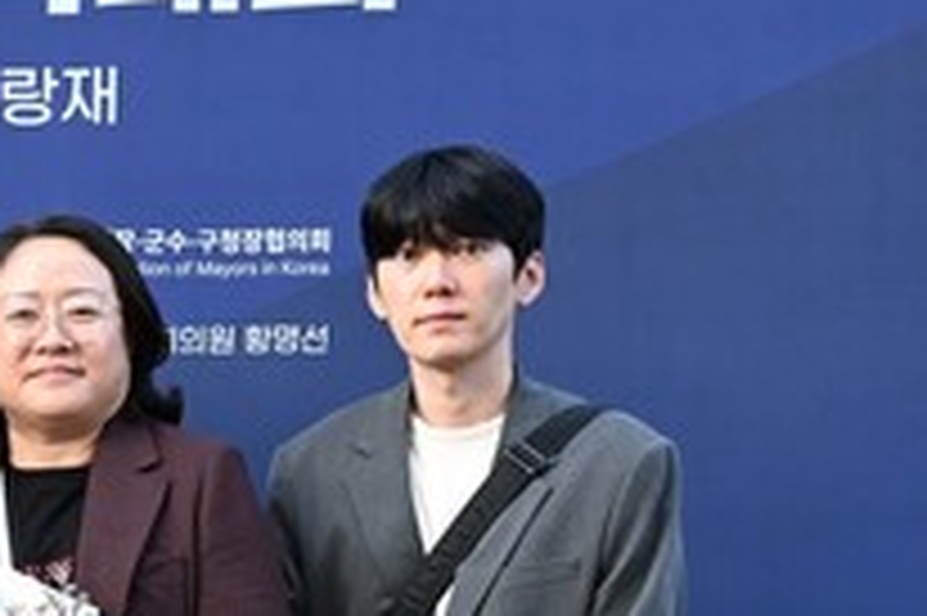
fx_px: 2547
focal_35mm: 99
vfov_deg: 13.7
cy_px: 562
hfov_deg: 18.6
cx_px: -410
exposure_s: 1/160
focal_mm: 34
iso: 800
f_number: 6.3
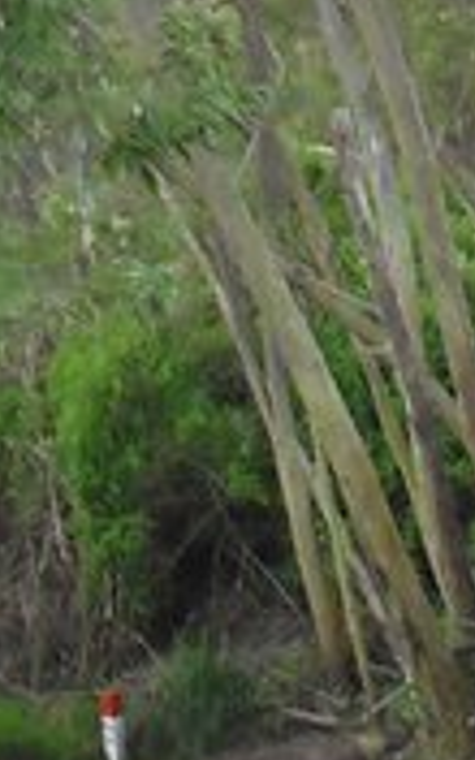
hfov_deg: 5.6
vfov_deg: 8.8
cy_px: -289
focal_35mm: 235
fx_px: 4867
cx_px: 436
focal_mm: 6.2
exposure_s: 1/125
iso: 100
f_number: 2.8
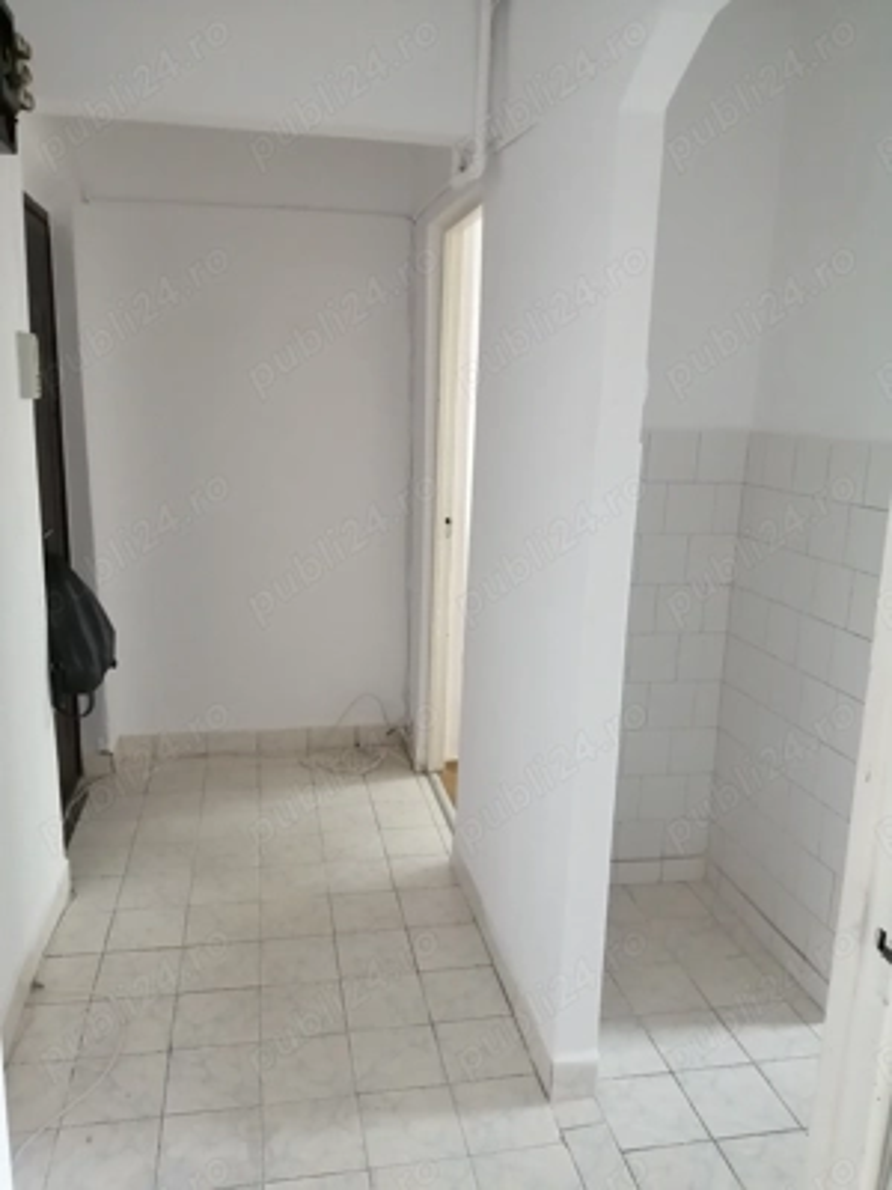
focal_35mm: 26
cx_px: 446
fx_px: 893
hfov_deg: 53.1
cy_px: 595
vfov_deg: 67.3
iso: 320
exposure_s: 1/33.3
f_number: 1.8
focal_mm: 3.6
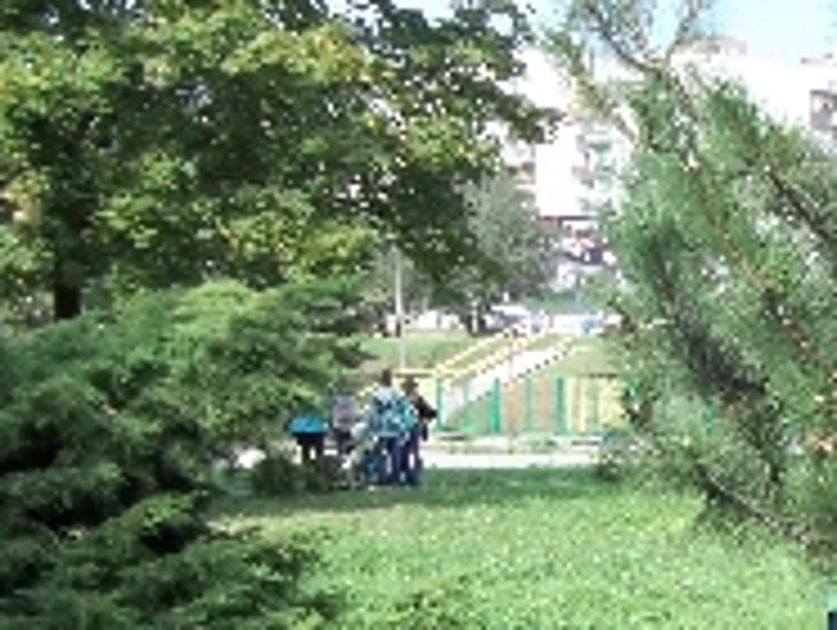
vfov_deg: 13.8
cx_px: 1112
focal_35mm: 103
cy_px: 860
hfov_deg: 17.7
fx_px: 2494
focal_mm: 5.7
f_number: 2.9
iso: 64
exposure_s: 1/400
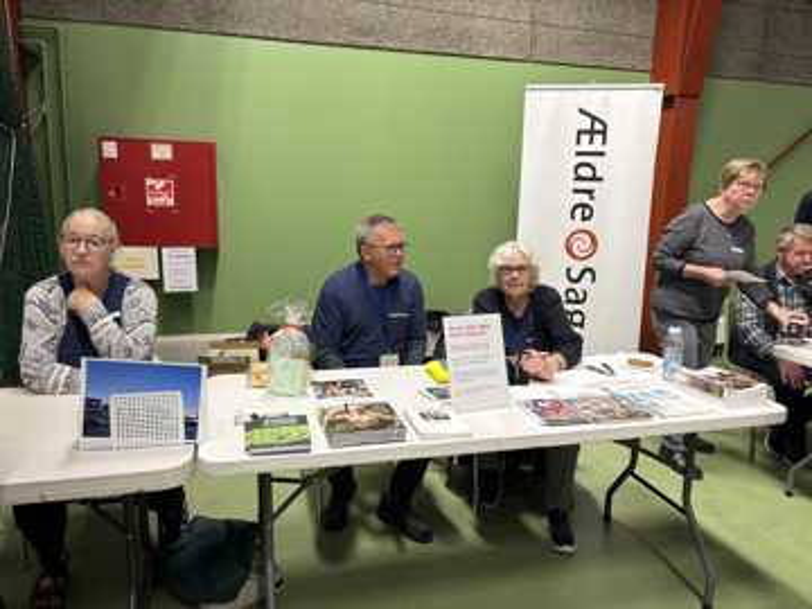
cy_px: 304
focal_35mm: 26
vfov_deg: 53.1
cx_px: 406
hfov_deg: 67.3
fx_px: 610
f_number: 1.6
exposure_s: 1/100
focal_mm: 5.96
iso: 125
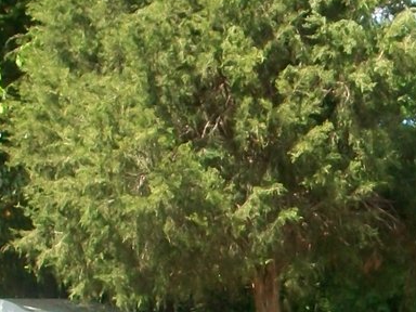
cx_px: 523
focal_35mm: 134
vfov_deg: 10.8
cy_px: 407
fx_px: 1610
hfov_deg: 14.2
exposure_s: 1/400
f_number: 2.8
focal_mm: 5.7
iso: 80
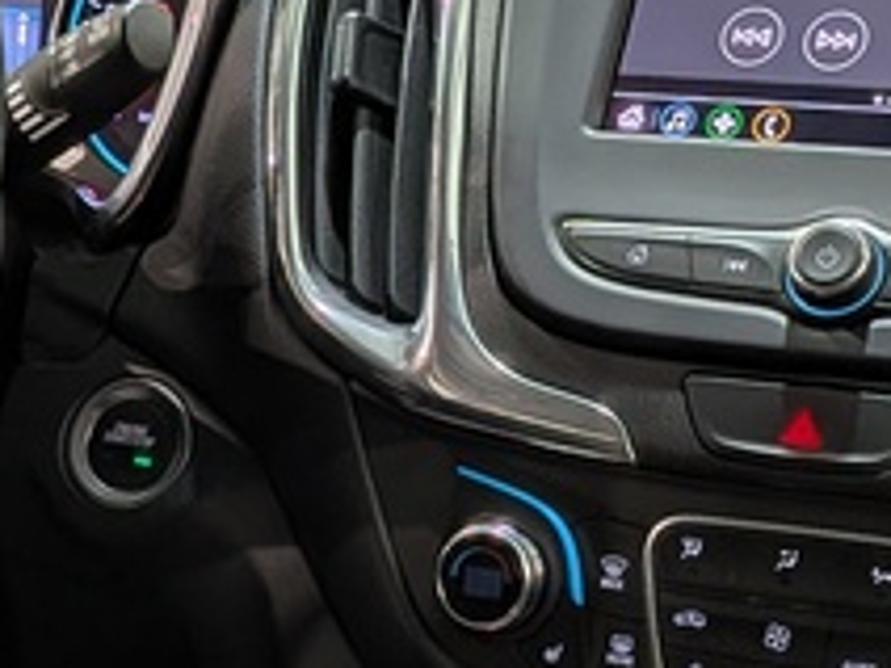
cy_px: 609
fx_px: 2986
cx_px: 332
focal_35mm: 116
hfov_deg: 16.9
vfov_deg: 12.7
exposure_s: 1/121
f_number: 1.7
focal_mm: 4.53
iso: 27
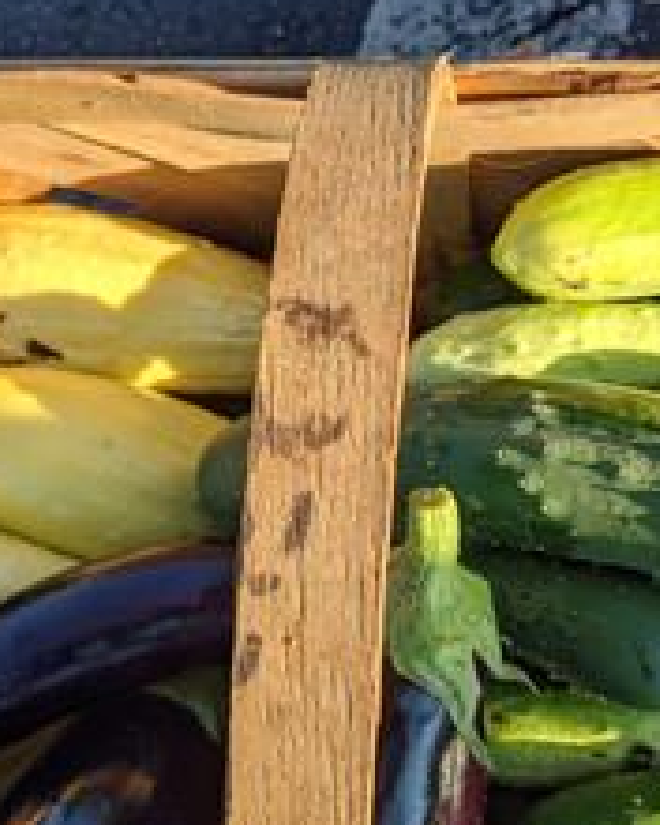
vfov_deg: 38.4
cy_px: 544
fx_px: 1172
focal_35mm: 48
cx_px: 368
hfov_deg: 31.4
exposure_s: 1/2933
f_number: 1.73
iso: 63
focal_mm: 4.38
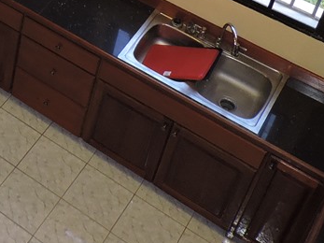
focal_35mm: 83
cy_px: -162
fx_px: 777
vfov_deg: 15.8
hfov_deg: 20.3
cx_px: -159
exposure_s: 1/30
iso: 200
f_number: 3
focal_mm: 4.3
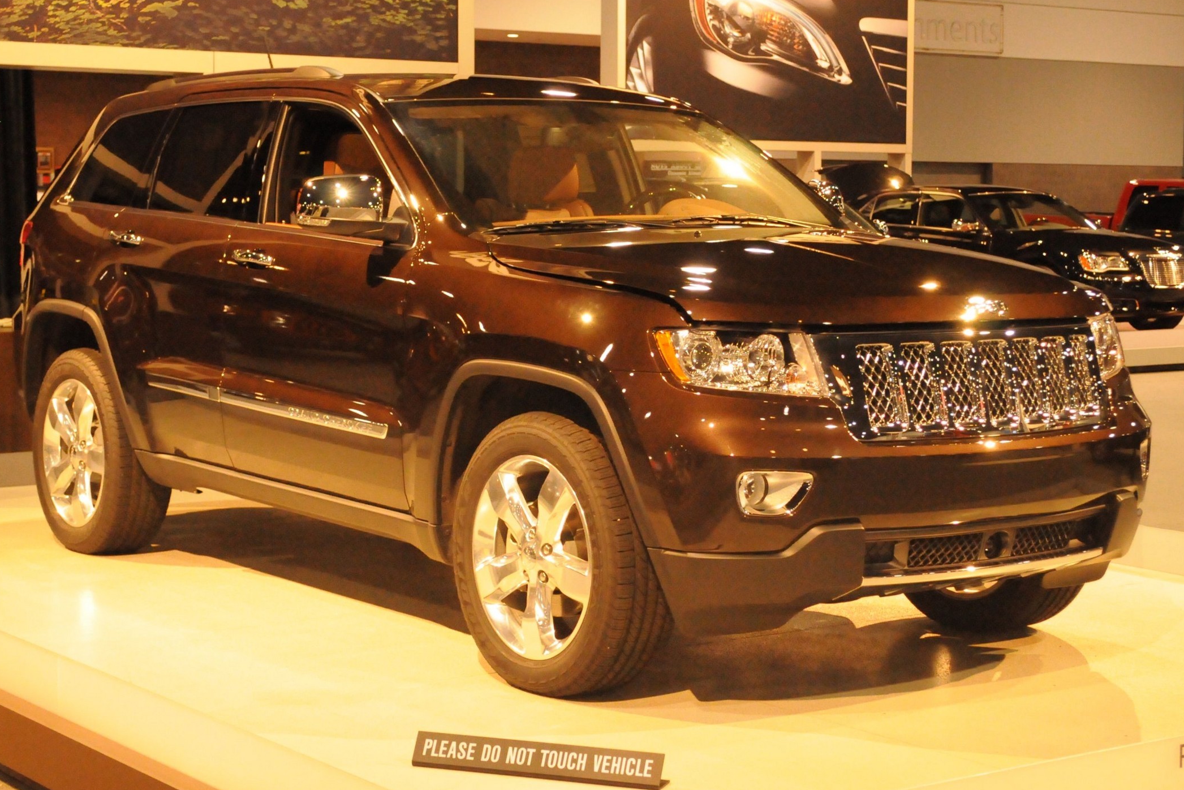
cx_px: 574
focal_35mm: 68
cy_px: 371
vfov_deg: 20.0
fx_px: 2237
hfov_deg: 29.6
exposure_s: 1/125
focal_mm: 38
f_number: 5.6
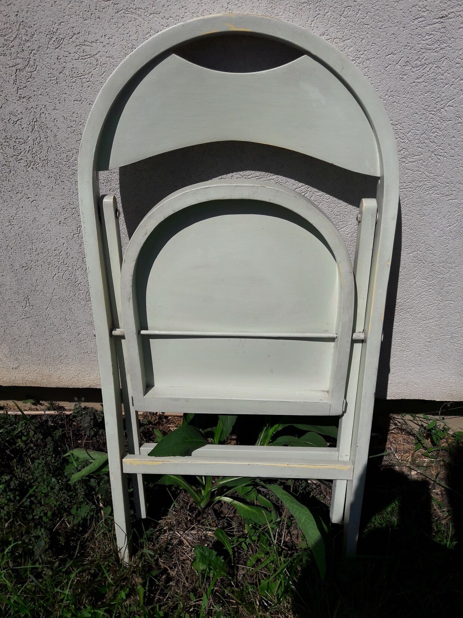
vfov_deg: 63.4
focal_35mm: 28
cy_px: 309
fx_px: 499
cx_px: 232
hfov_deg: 49.7
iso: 40
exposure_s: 1/4831
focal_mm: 3.7
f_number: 1.9
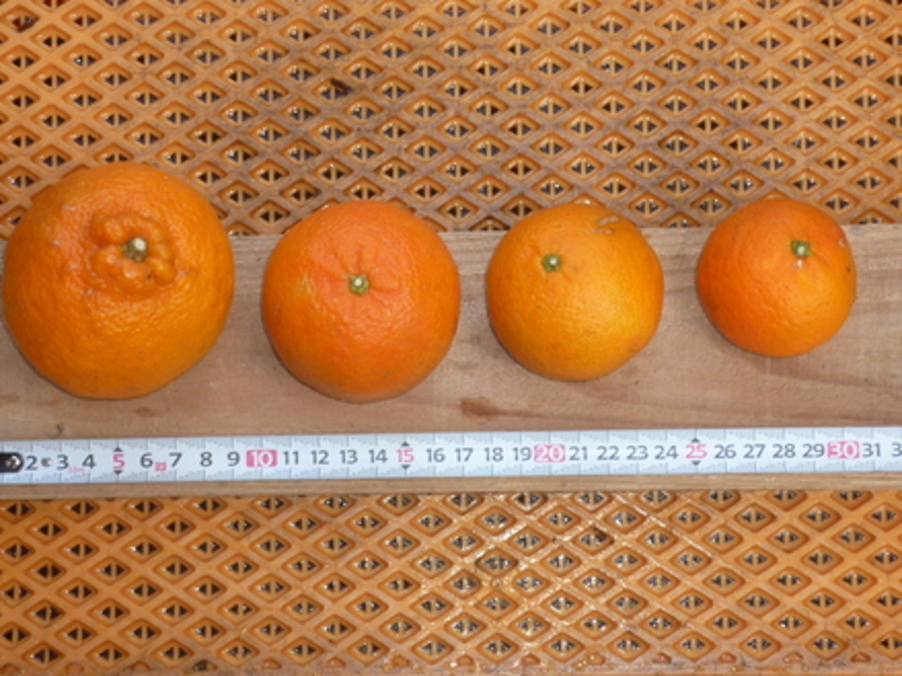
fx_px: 2449
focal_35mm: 94
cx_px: 438
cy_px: 312
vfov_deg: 15.7
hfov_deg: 20.9
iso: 100
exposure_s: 1/50
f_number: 5.5
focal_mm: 15.2
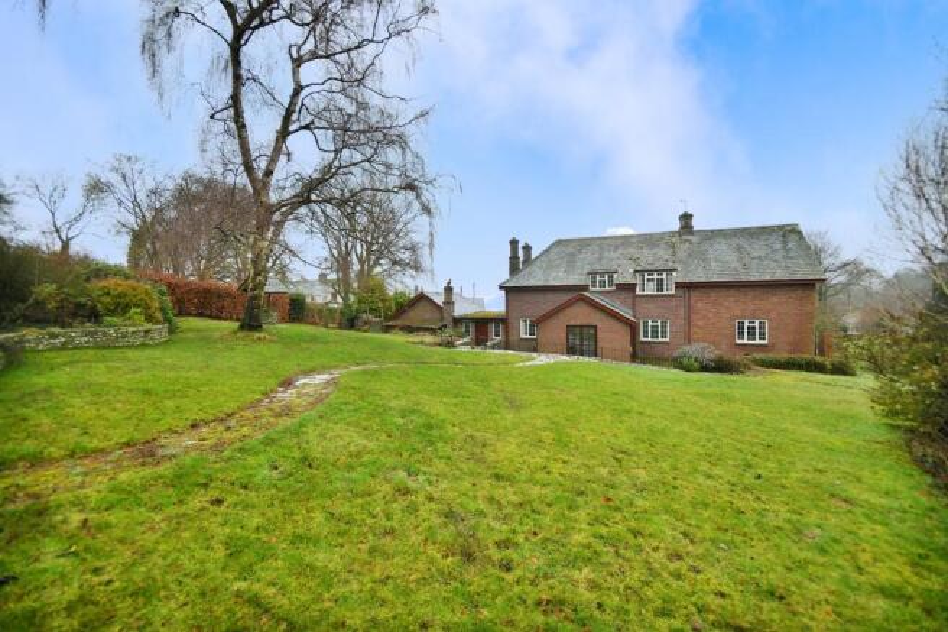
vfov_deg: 81.2
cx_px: 474
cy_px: 316
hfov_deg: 104.3
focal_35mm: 14
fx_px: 369
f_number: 6.3
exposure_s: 1/400
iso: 500
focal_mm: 14
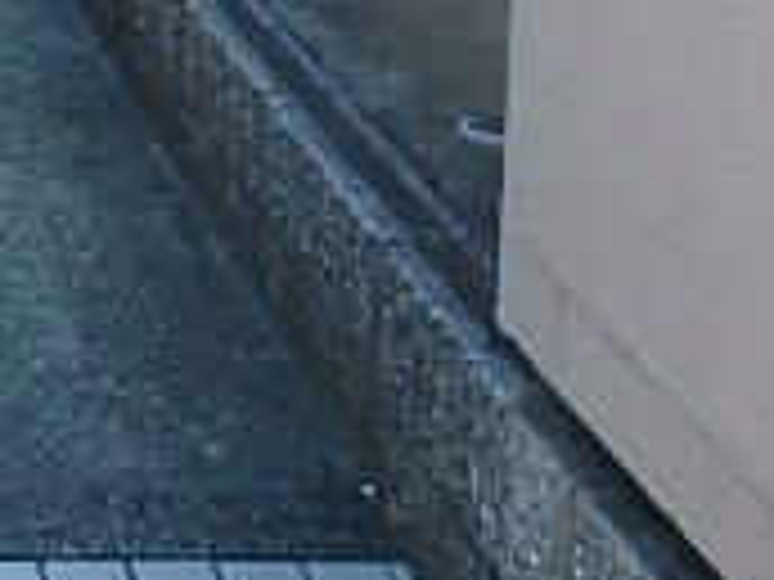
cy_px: -252
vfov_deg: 17.3
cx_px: -324
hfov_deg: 21.7
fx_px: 1744
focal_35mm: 78
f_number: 3.5
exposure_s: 1/125
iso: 125
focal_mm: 3.7
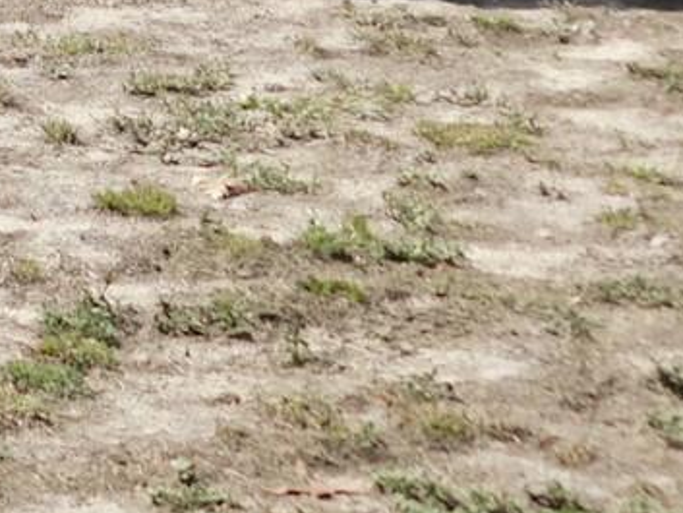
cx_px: -822
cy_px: -550
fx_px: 4026
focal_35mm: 204
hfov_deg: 9.0
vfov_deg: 7.0
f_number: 3.7
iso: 125
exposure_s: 1/800
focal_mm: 8
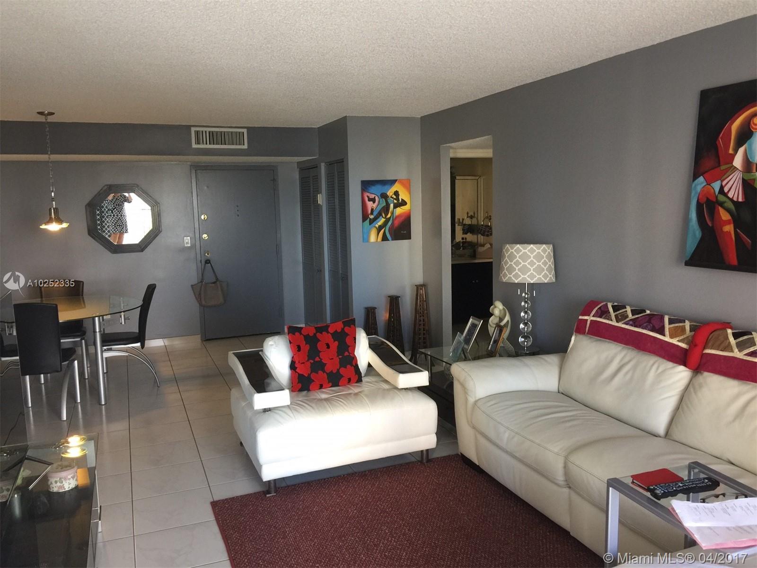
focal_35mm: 29
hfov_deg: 61.7
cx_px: 378
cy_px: 284
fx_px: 634
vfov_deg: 48.2
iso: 40
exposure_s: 1/15
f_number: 2.2
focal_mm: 4.15
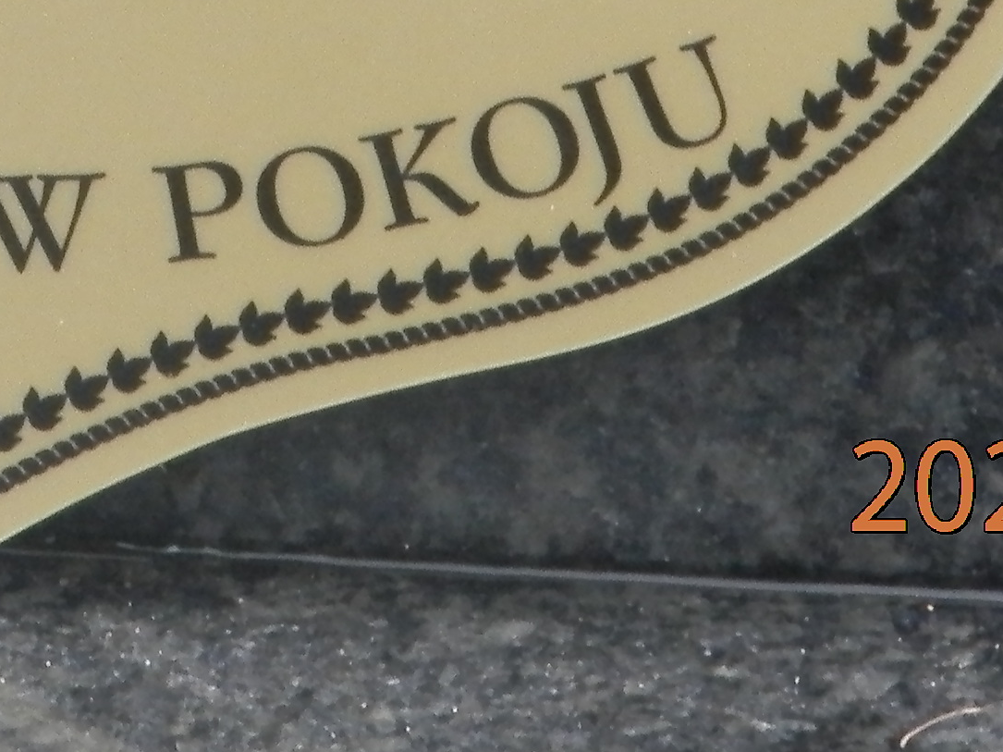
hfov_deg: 3.0
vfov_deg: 2.3
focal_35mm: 650
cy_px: -770
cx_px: -363
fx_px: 18828
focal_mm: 27.4
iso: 200
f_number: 4.9
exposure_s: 1/50
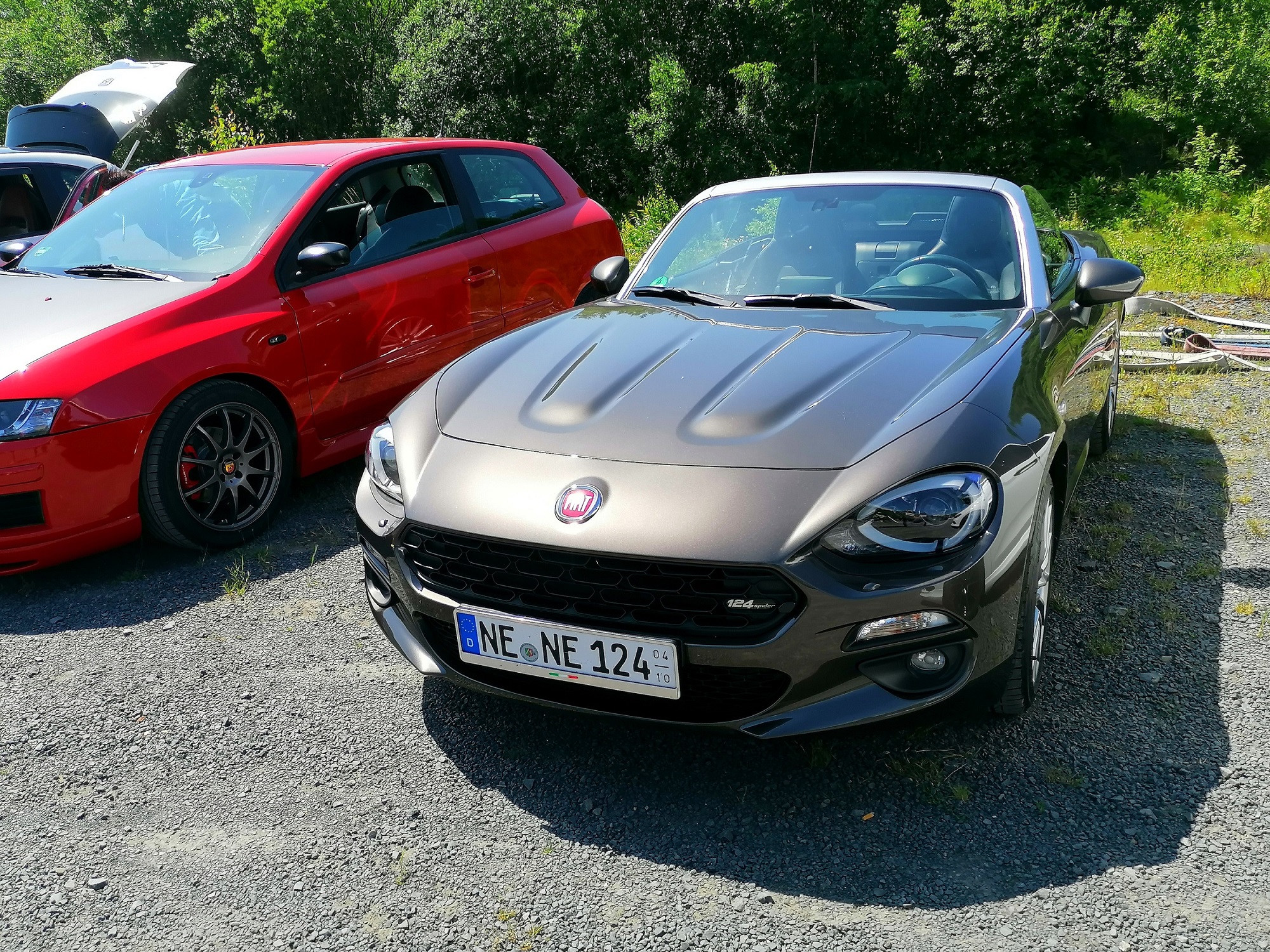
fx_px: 1174
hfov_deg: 56.8
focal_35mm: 32
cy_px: 476
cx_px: 635
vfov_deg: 44.2
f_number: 1.8
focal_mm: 4.75
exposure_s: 1/1081
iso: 50
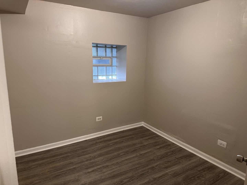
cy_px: 92
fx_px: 171
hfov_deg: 71.6
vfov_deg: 56.8
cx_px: 124
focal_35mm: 24
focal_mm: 6.86
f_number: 1.78
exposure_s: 1/60
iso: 200
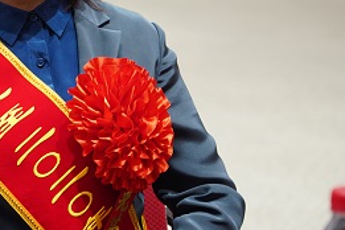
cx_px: 20
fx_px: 1849
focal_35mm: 193
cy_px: 32
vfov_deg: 7.1
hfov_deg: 10.6
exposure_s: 1/100
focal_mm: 84
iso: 1250
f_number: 4
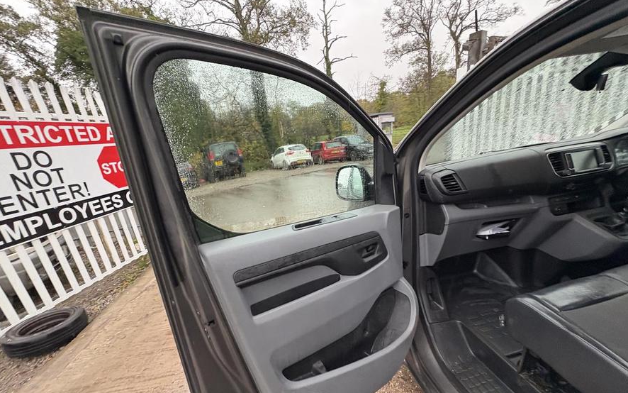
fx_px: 257
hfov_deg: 101.5
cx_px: 313
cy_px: 224
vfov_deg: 74.4
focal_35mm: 15
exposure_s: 1/60
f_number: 2.2
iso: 320
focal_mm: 2.22
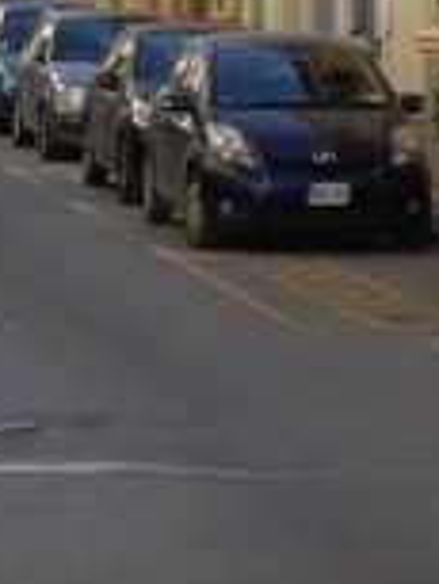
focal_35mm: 229
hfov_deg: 6.5
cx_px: 122
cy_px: -250
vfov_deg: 8.5
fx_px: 3867
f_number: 4.3
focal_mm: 10.9
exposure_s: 1/320
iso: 100
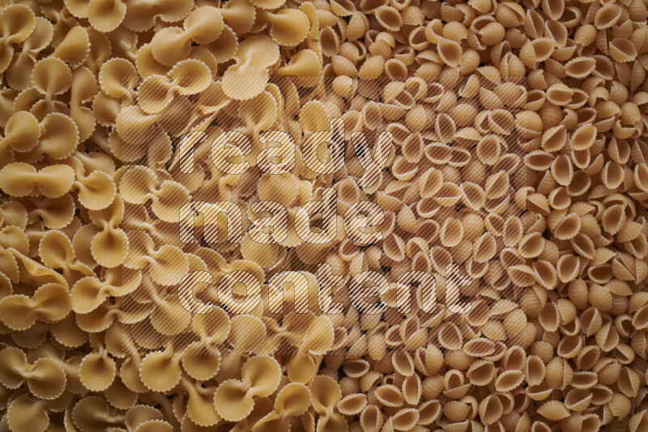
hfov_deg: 39.6
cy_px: 216
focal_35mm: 50
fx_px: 900
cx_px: 324
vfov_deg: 27.0
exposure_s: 1/100
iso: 160
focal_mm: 50
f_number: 8
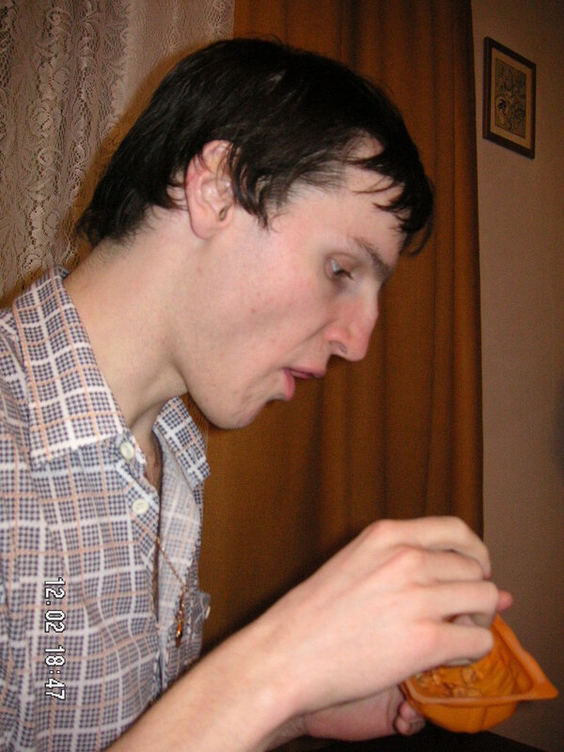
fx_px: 804
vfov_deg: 50.1
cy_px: 376
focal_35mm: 37
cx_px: 282
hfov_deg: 38.7
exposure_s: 1/45
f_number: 2.8
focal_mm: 6.1
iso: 160
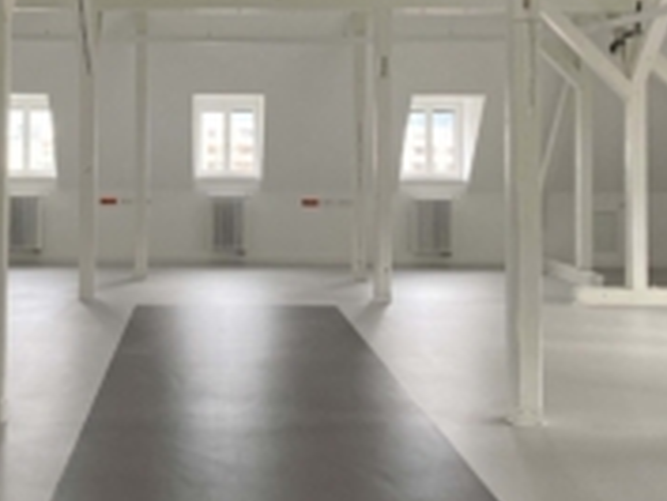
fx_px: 1099
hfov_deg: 33.5
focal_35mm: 57
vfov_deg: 25.4
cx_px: 230
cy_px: 139
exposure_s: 1/50
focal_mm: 3.99
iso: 100
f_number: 1.8
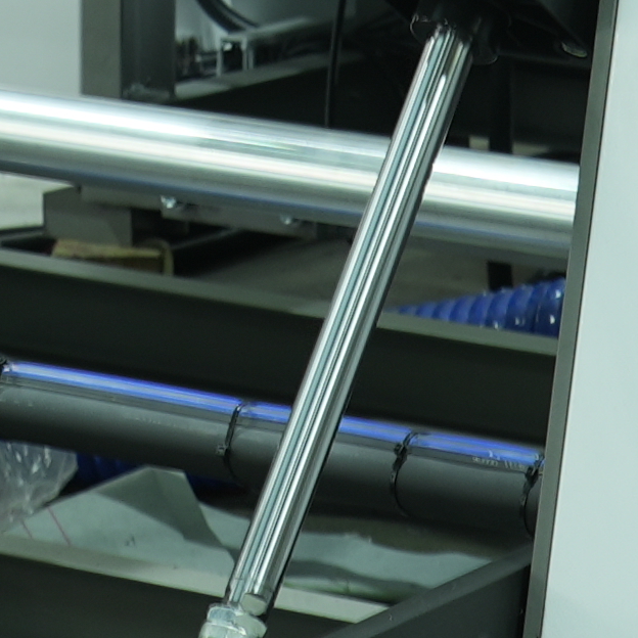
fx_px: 6965
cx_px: 66
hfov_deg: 5.2
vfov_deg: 5.1
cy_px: -820
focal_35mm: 334
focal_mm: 35
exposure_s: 1/2
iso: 100
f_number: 5
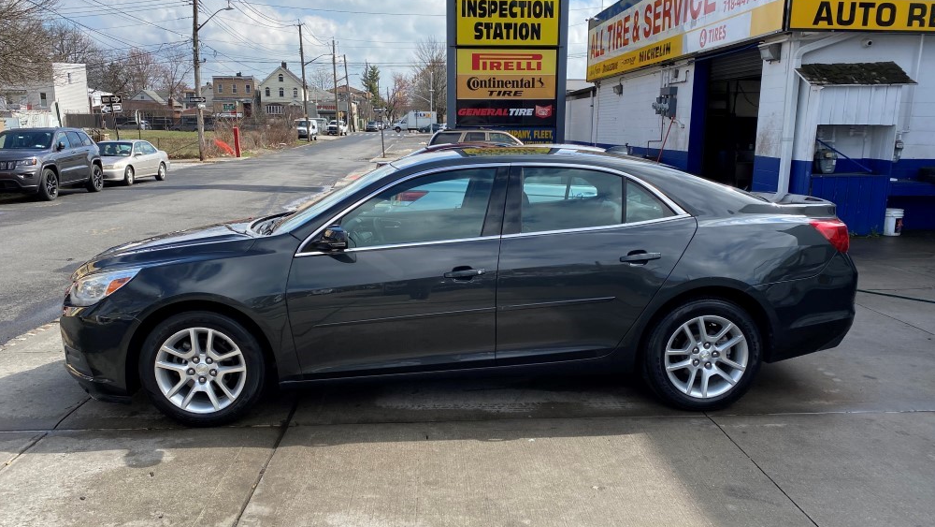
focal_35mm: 29
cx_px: 476
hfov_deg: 66.0
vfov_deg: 40.2
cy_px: 274
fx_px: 719
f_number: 1.8
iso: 32
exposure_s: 1/1730
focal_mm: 4.25
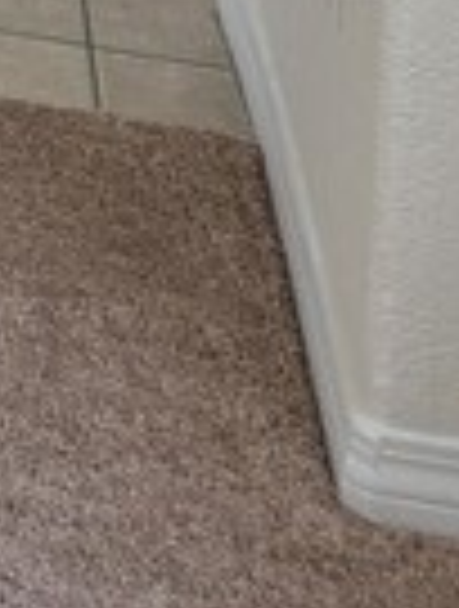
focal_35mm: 174
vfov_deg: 8.9
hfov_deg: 7.1
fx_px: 3062
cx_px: -1174
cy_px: -1288
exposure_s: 1/120
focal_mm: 6.3
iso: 80
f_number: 1.7
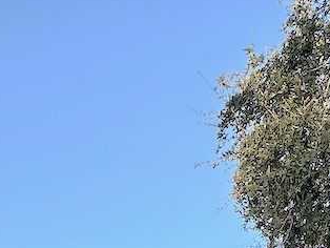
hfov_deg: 32.3
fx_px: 544
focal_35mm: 57
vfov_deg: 17.8
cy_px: 497
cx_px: 43
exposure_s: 1/506
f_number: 2.2
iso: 40
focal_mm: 2.22
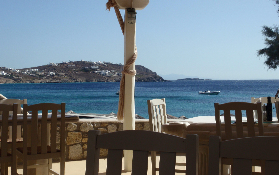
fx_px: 426
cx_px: 128
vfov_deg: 23.1
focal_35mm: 56
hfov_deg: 36.3
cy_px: 69
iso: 64
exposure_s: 1/125
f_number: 10
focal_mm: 8.69
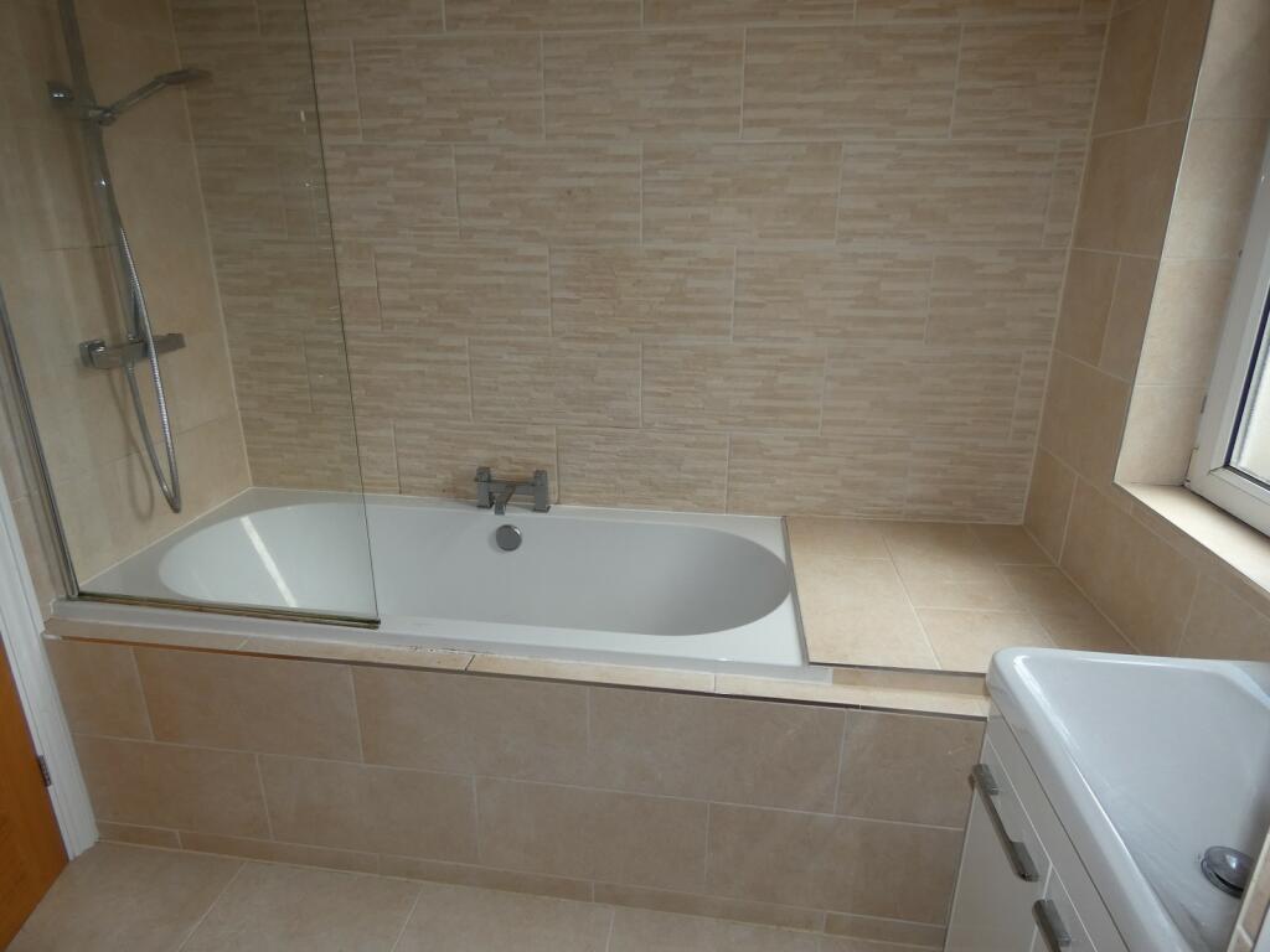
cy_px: 476
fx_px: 734
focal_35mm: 20
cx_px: 635
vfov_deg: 66.0
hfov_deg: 81.7
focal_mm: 3.6
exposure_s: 1/60
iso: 80
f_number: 2.8
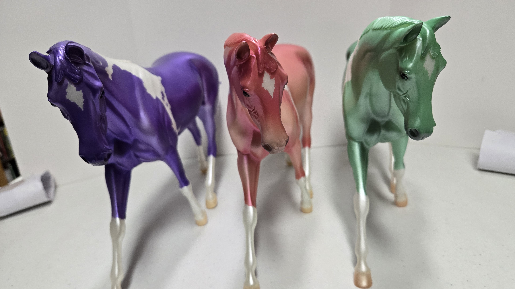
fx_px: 355
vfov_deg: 44.4
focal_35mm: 26
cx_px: 264
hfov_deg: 71.9
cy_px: 153
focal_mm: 5.4
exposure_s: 1/120
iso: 400
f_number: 1.8
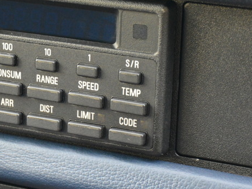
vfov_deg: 8.9
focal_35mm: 166
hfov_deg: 11.9
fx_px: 1208
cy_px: 98
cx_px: 66
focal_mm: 52
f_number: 5
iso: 2500
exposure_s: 1/30
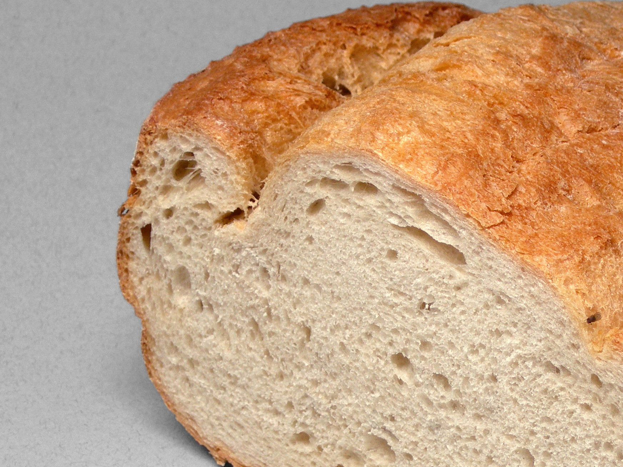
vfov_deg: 9.2
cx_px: 526
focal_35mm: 162
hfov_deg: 12.1
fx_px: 2915
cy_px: 323
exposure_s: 1/16.1
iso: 50
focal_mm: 19.1
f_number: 4.3
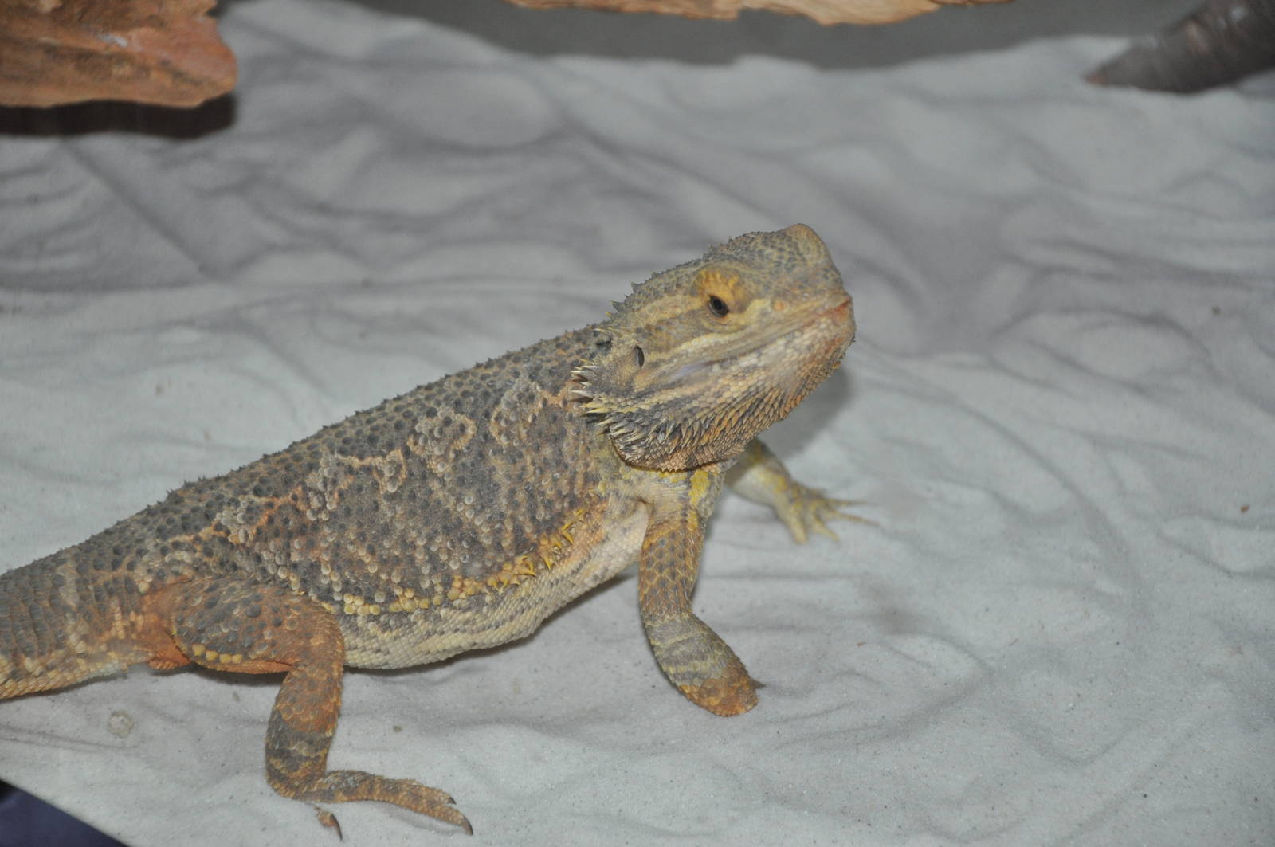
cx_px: 638
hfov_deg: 15.2
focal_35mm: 135
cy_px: 424
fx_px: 4776
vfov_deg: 10.1
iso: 800
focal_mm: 90
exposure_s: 1/60
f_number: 5.6
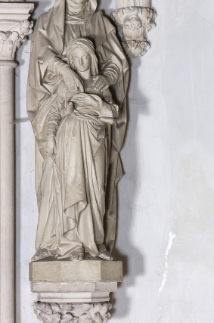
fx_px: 1128
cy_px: 135
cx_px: 90
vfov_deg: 16.3
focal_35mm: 126
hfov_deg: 10.8
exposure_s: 1/30
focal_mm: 70
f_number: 9
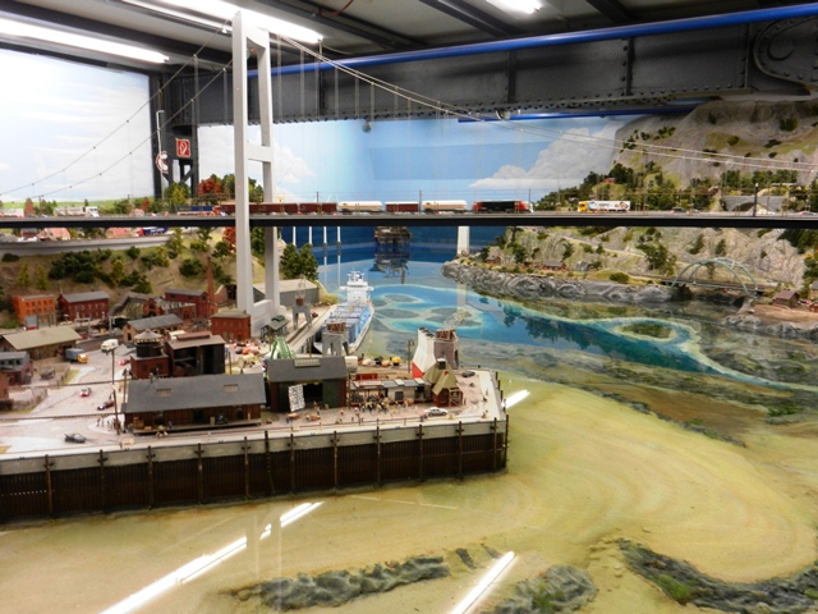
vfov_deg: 48.2
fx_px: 685
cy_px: 307
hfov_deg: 61.7
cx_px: 409
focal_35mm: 29
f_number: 3.6
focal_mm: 5.1
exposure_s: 1/30
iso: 320
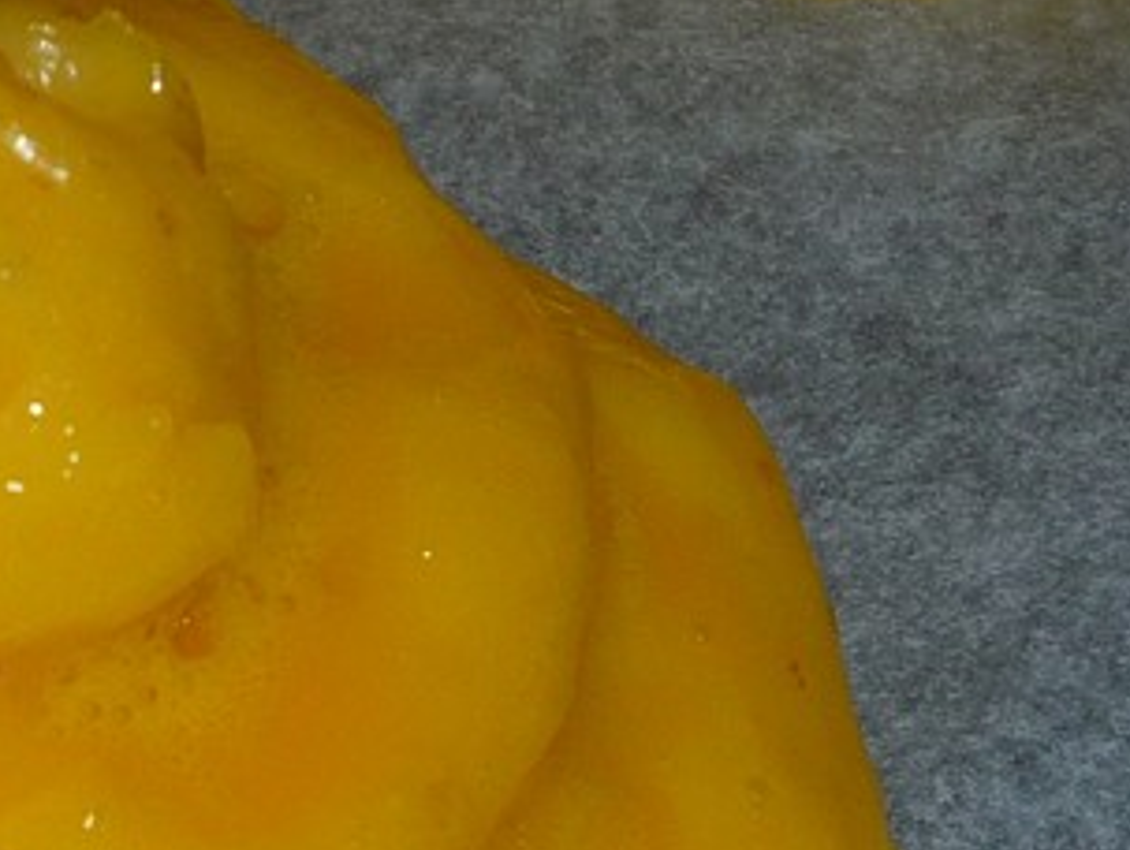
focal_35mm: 174
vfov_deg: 8.5
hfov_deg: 11.2
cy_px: 686
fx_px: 5687
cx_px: -97
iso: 100
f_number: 4.7
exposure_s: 1/40
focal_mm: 8.2
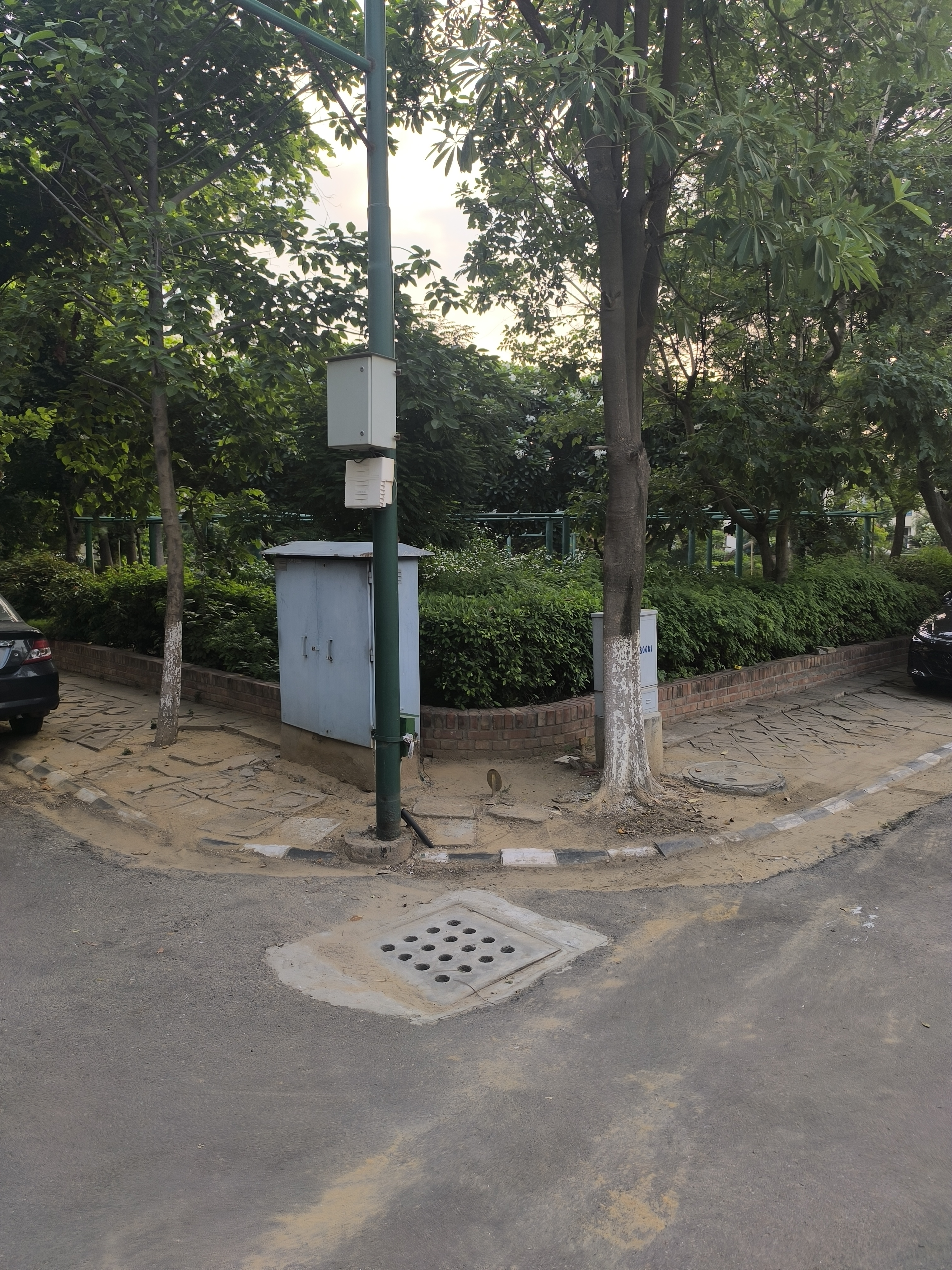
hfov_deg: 58.9
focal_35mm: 23
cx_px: 476
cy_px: 635
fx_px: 843
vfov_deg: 73.9
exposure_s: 1/203
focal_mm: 6.14
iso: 50
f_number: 1.65
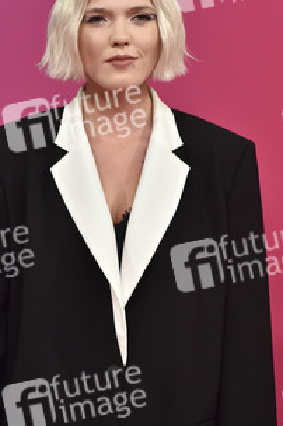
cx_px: 115
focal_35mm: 217
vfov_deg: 9.5
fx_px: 2564
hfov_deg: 6.3
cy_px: 189
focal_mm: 165
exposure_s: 1/200
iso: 2000
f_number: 5.6
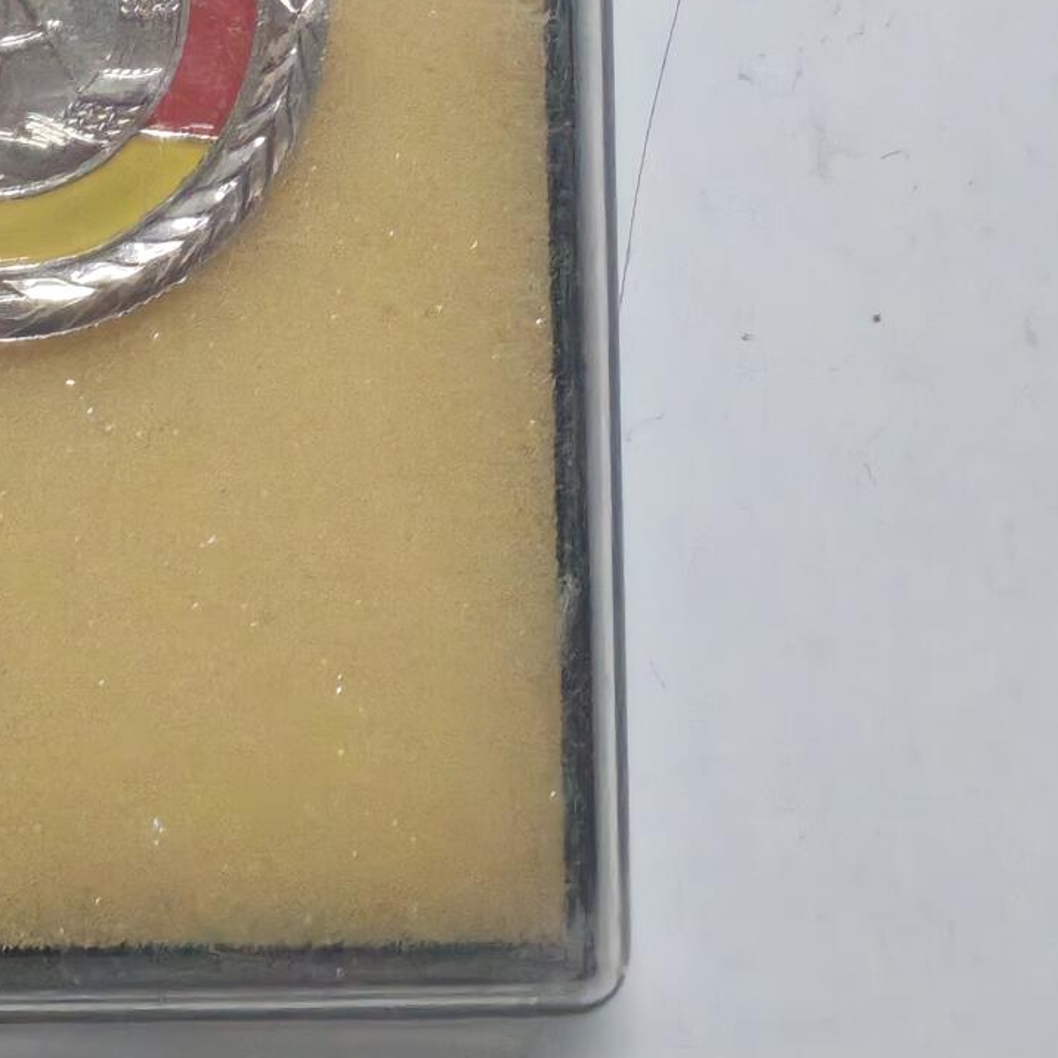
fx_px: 5221
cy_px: -269
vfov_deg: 11.3
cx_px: 80
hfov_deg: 11.5
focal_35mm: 151
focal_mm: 5.52
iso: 1000
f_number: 1.95
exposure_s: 1/33
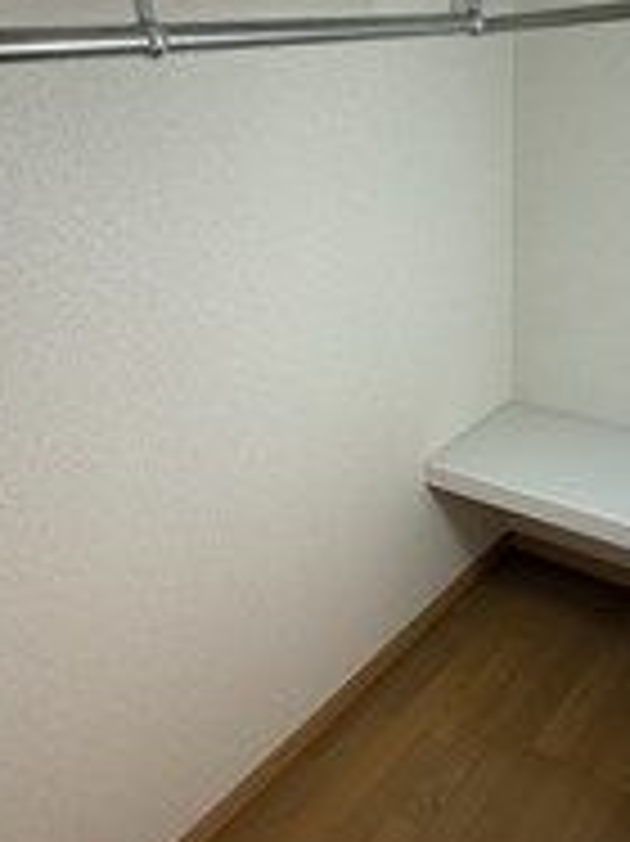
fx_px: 729
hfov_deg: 46.2
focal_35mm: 30
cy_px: 509
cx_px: 405
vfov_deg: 59.5
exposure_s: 1/50
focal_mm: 2.22
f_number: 2.2
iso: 320
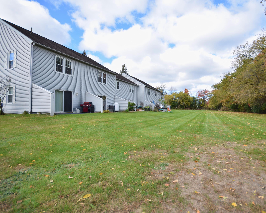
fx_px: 134
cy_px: 107
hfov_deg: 89.3
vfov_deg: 77.0
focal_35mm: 17
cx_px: 147
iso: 200
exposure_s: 1/320
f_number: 6.3
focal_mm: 10
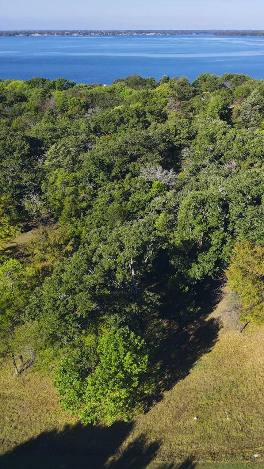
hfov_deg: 29.9
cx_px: 299
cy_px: 235
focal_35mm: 35
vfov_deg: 56.6
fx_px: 435
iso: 100
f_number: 2.8
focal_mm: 4.5
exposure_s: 1/500
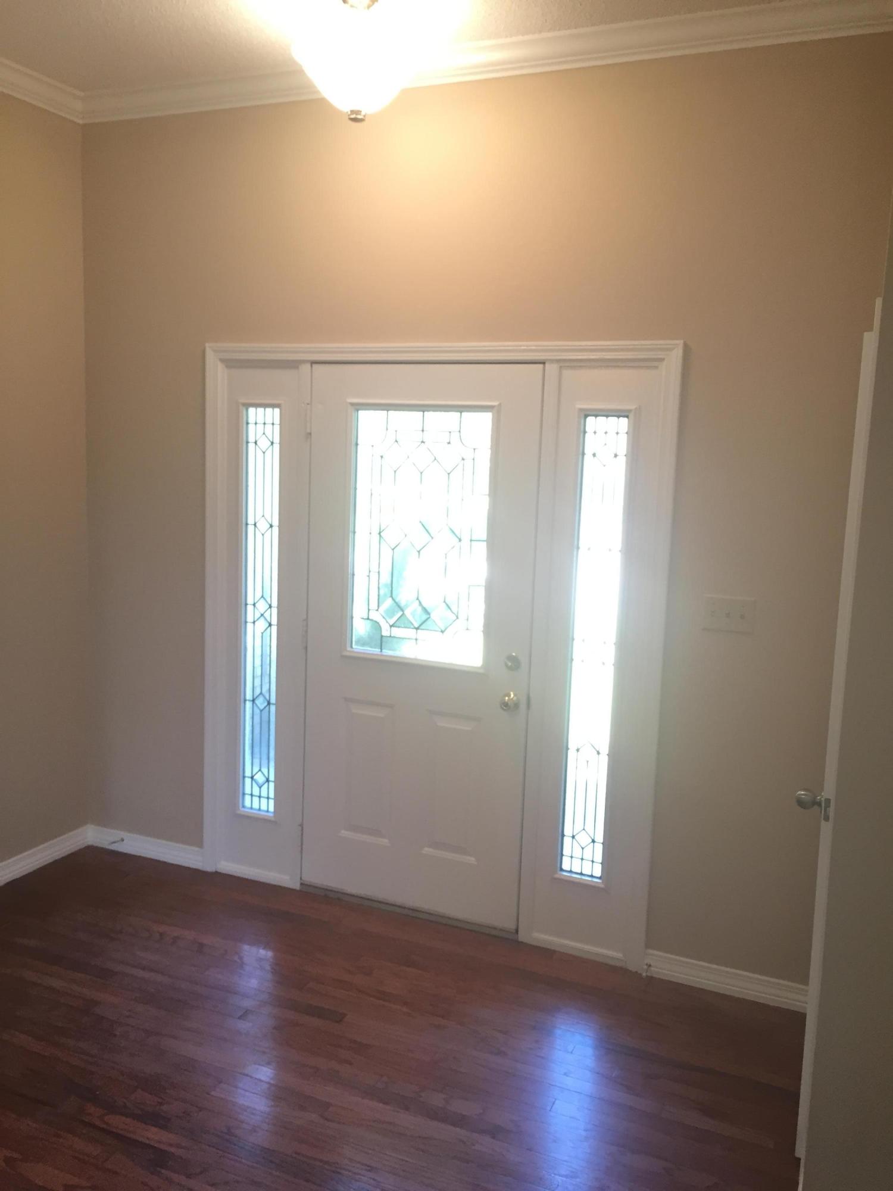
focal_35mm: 29
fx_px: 997
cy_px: 596
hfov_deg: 48.2
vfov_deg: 61.7
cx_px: 446
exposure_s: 1/30
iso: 80
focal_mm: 4.15
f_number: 2.2
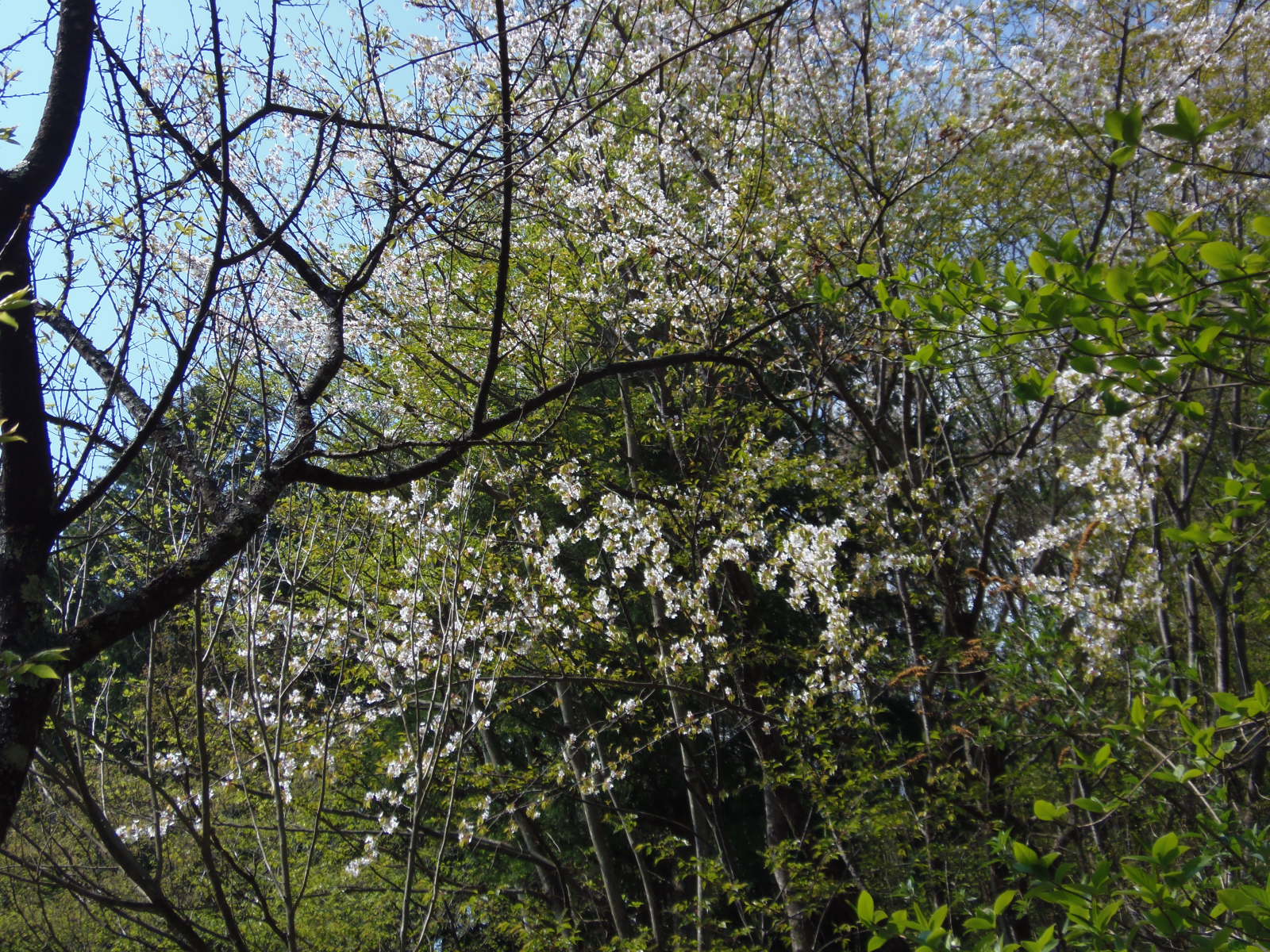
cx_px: 635
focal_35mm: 42
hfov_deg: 44.8
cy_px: 476
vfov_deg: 34.3
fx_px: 1541
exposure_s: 1/640
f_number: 3.6
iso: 64
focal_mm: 7.8
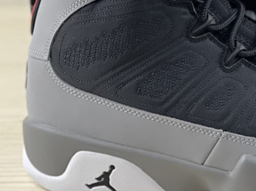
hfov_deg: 11.8
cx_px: 294
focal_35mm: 165
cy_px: -6
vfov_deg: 8.9
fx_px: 1220
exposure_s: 1/100
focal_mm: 7.5
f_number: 2.2
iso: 250
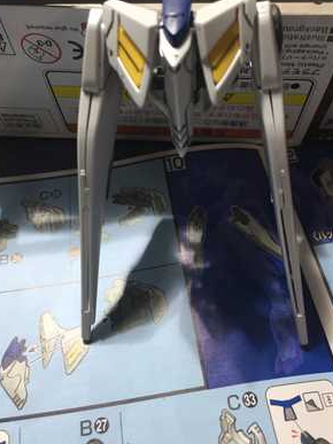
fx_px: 424
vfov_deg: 55.3
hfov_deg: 42.9
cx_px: 160
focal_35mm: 33
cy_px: 201
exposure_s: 1/30
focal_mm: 4.15
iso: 80
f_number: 2.2
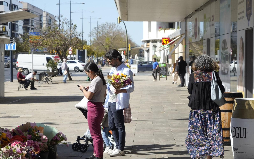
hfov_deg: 19.3
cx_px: 126
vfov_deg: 12.1
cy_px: 78
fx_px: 748
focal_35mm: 108
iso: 400
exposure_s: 1/1600
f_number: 5.6
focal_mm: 70
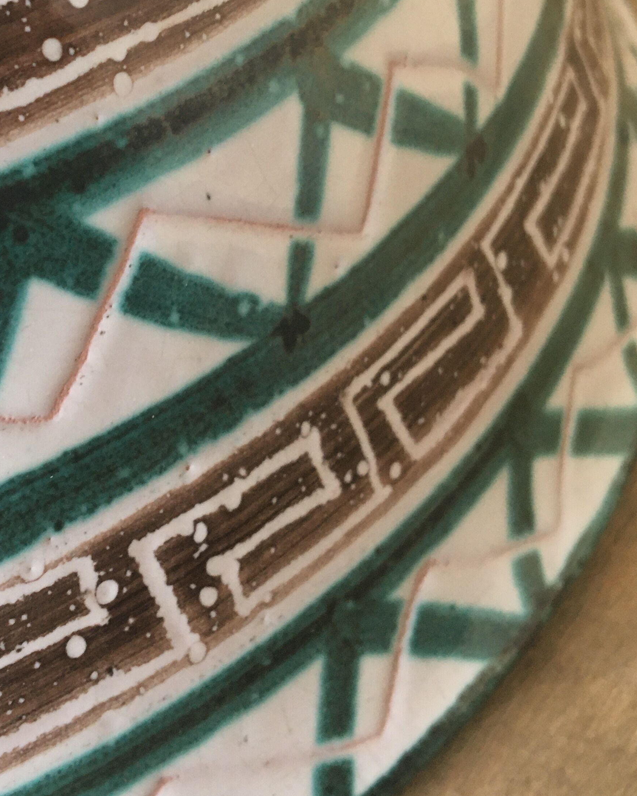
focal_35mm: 52
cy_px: 308
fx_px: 1225
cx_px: 133
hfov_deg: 28.5
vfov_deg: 35.8
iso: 125
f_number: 2.2
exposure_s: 1/33
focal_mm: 4.15
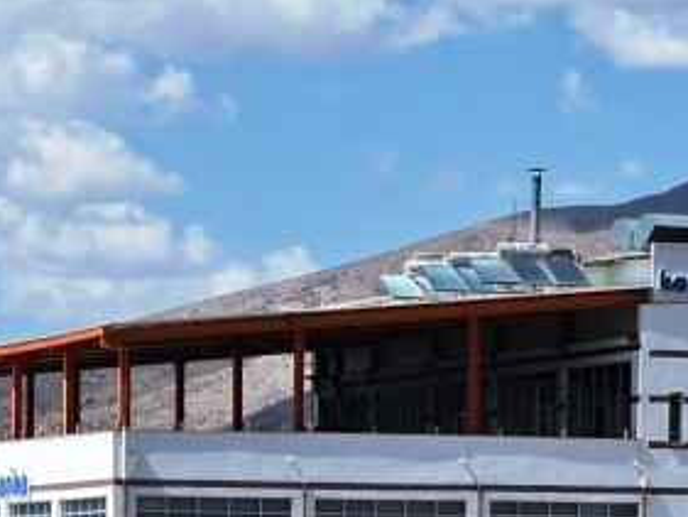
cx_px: -130
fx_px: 5070
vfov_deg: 5.8
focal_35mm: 255
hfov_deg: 7.7
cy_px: 740
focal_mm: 19.35
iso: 100
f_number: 2.8
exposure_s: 1/1600
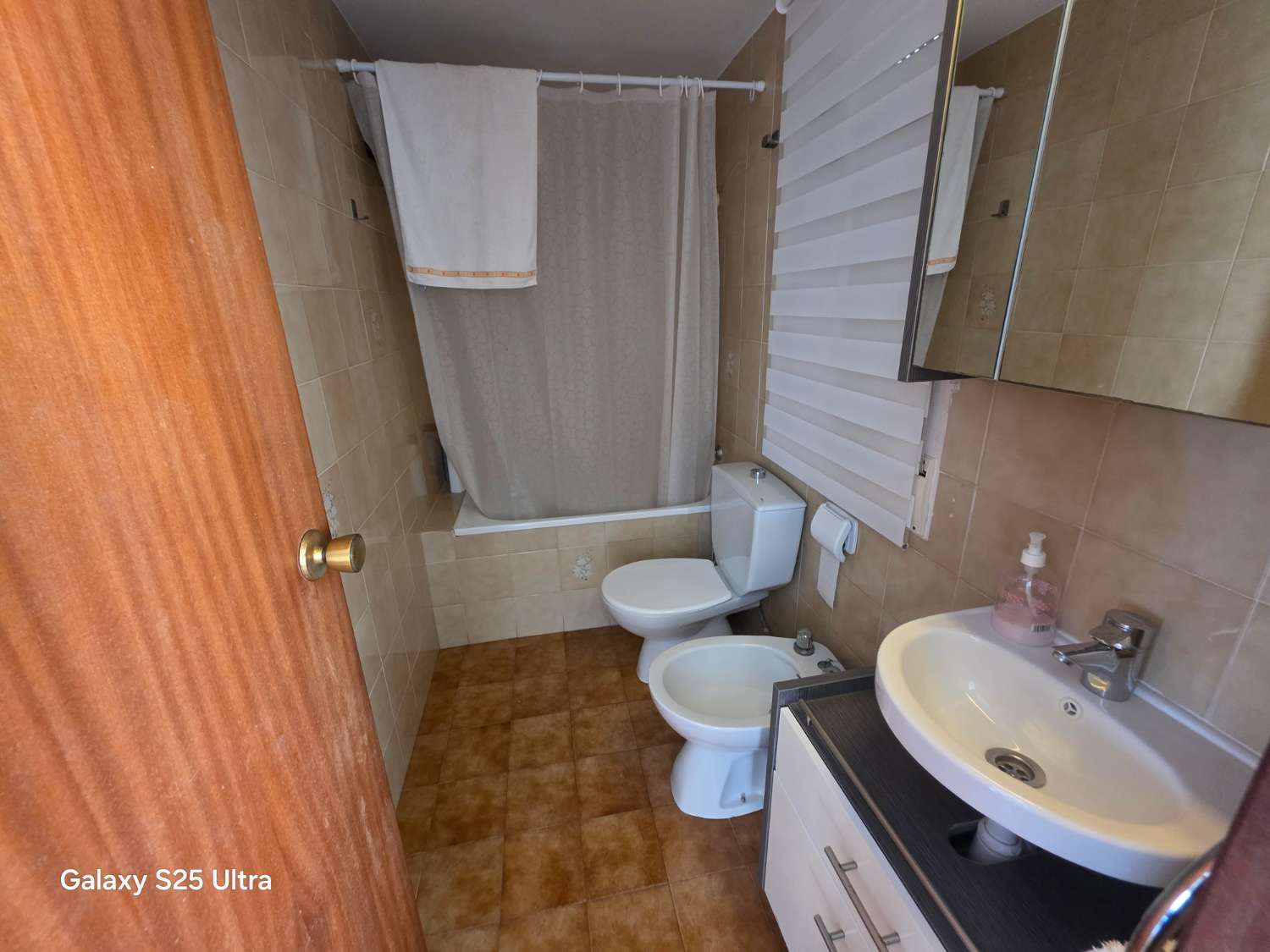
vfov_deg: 89.9
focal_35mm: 13
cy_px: 476
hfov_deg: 106.2
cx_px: 635
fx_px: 477
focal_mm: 2.2
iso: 500
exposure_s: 1/50
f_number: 1.9
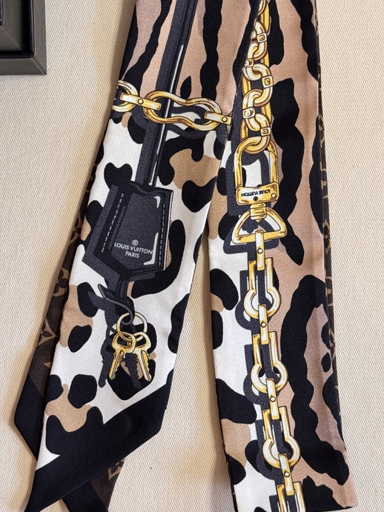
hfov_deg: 21.0
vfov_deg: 27.7
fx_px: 1036
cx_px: 201
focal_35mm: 70
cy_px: 210
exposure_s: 1/50
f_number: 1.78
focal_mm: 6.76
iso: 200
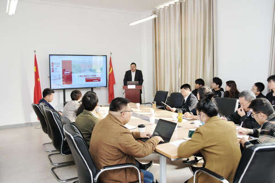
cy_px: 92
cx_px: 138
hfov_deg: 61.9
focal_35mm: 30
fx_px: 229
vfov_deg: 43.6
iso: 200
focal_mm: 20
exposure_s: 1/50
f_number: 4
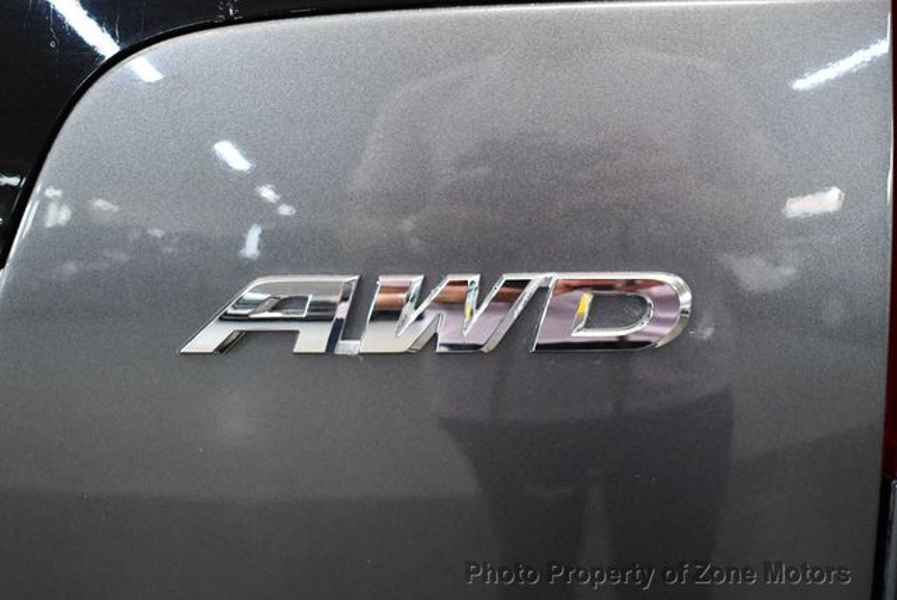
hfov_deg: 38.2
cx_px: 448
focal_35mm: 52
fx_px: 1297
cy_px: 300
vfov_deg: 26.0
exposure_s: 1/125
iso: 2200
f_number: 4
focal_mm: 26
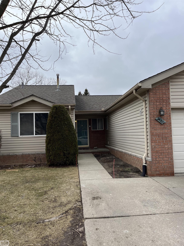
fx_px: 184
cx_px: 92
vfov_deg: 67.3
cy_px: 123
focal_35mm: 26
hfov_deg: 53.1
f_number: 1.6
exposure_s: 1/2688
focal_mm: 5.1
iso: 50
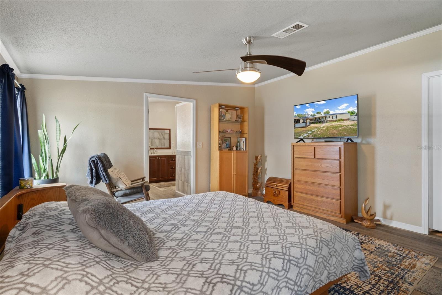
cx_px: 221
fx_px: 209
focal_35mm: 17
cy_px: 148
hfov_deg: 93.3
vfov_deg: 70.4
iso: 320
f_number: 8
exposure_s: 2.5
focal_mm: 17
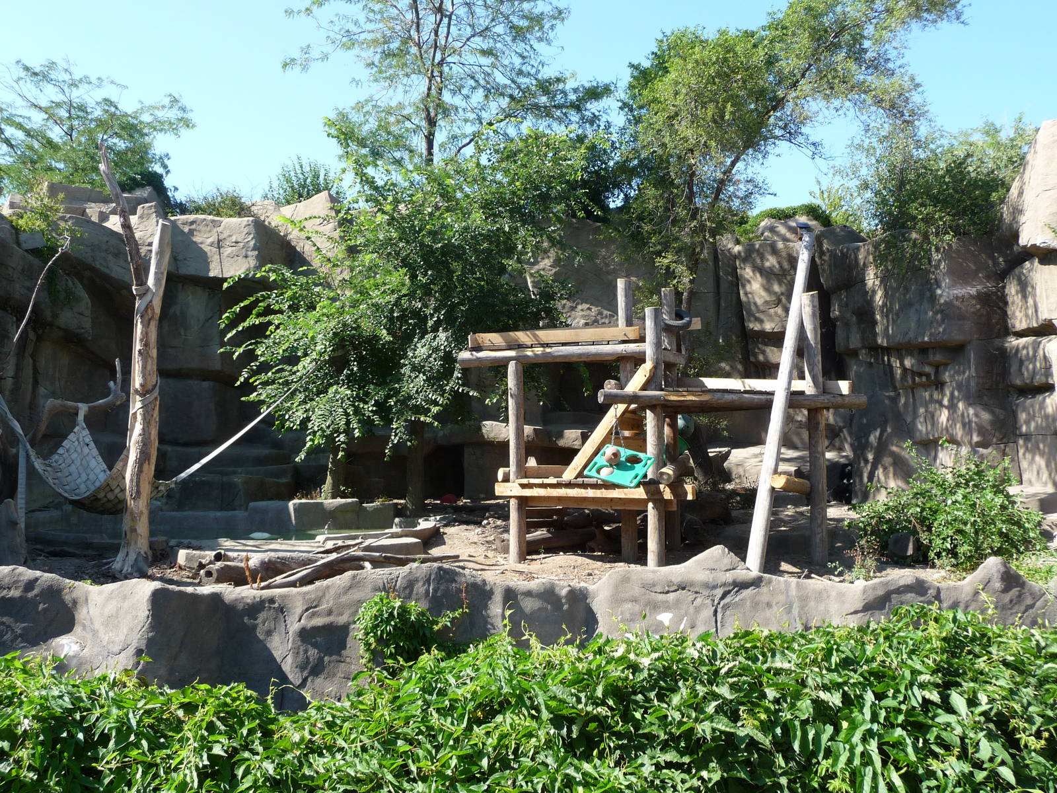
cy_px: 396
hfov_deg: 56.8
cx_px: 528
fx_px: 977
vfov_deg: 44.2
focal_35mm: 32
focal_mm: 5.3
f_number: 3.5
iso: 100
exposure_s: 1/320
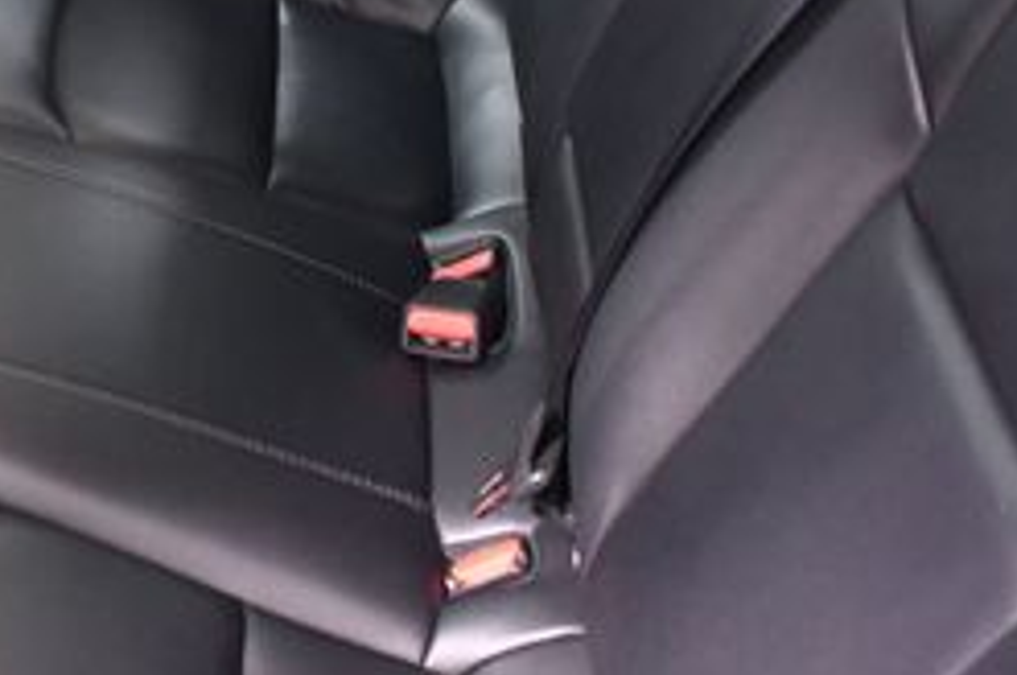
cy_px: -86
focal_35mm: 70
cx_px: 12
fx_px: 1975
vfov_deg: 18.6
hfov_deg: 27.3
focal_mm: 18
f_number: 3.5
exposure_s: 1/25
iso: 2500
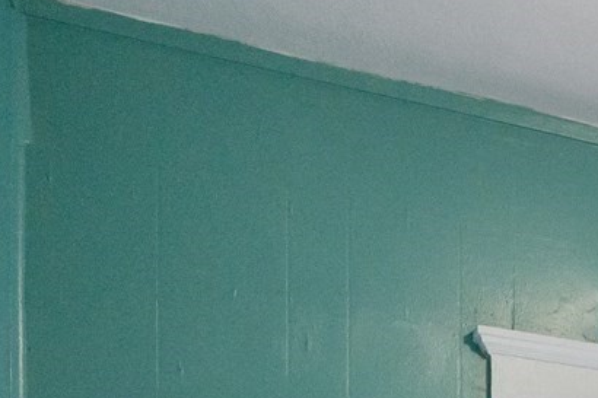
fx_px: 1328
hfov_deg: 17.3
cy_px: 737
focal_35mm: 80
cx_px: 1237
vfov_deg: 14.7
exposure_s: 1/60
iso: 3200
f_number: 6.3
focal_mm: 16
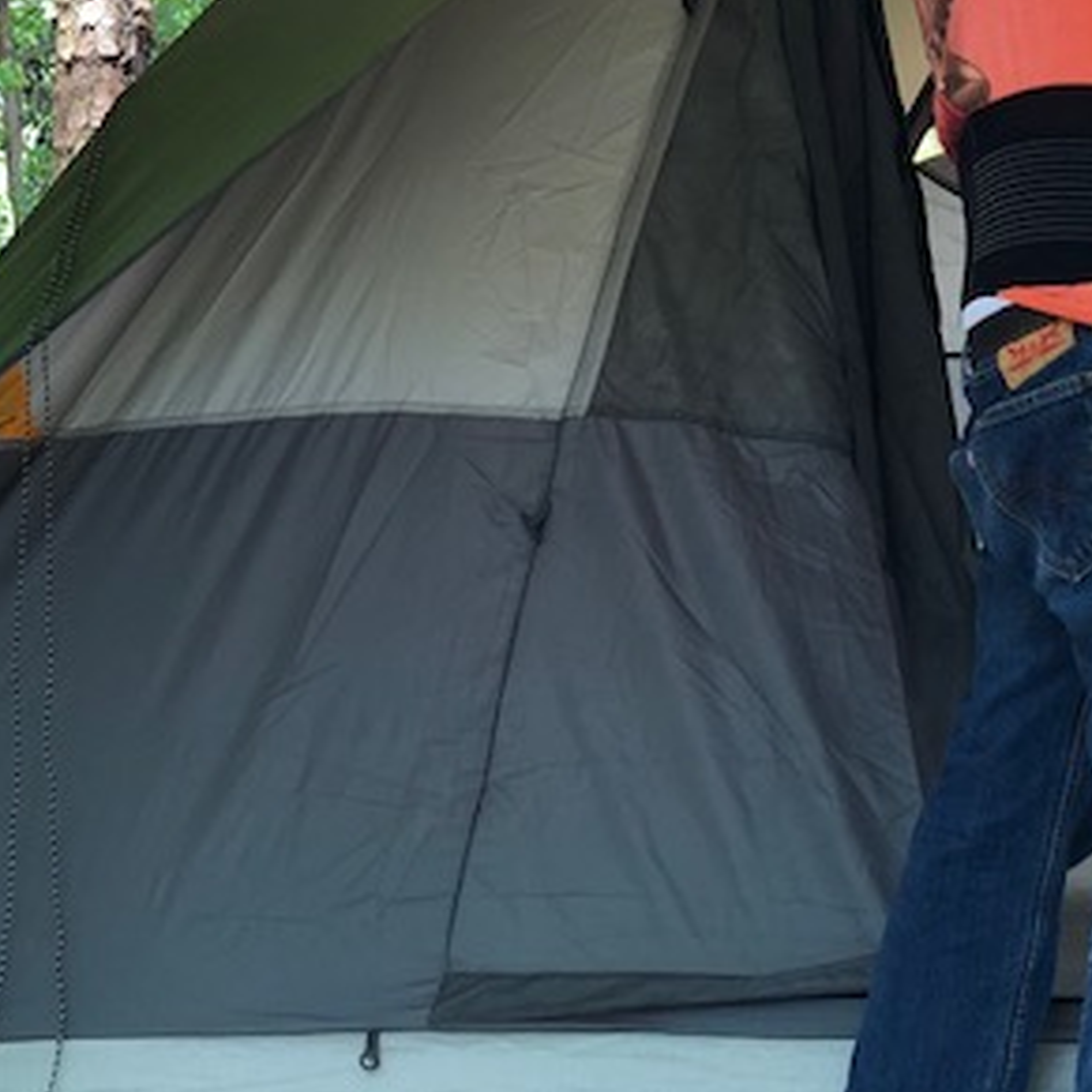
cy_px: 218
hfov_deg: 17.2
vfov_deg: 17.1
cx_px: 525
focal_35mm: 101
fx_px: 3605
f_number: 2.4
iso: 32
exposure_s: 1/60
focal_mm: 6
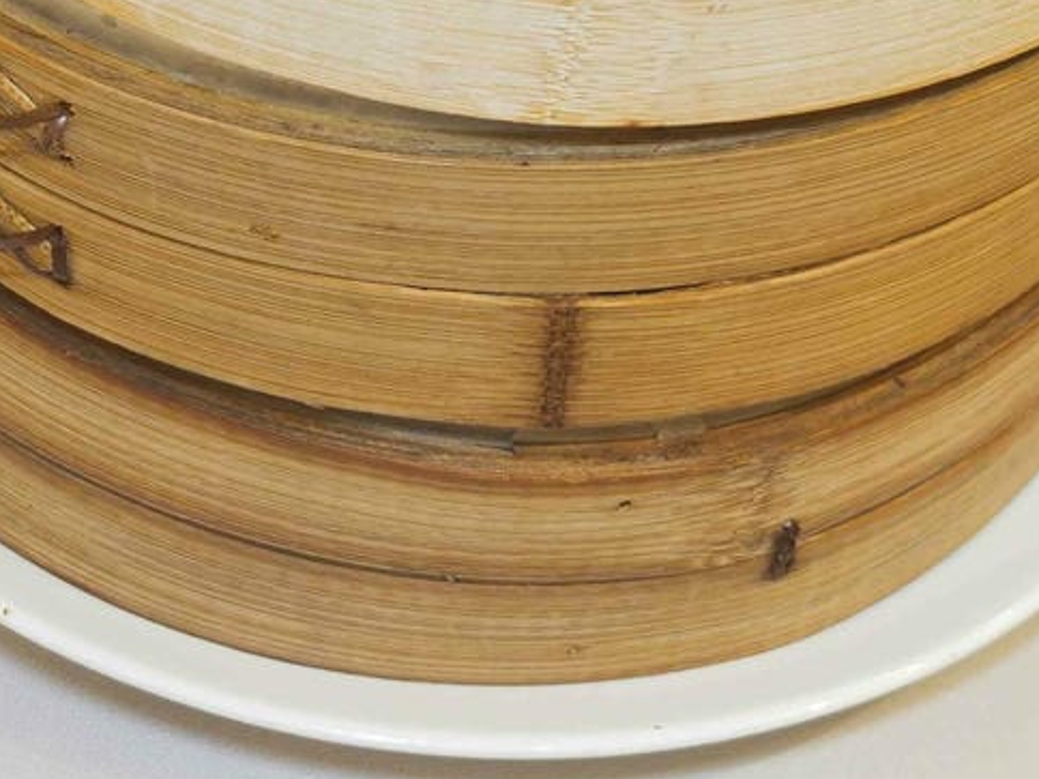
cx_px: 376
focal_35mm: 114
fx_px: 3422
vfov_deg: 12.7
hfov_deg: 17.2
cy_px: -150
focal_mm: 8.72
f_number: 2
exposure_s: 1/120
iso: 307
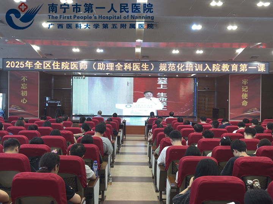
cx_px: 136
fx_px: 347
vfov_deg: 32.9
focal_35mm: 44
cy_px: 102
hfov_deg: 42.9
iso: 250
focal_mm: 6.76
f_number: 1.78
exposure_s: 1/51
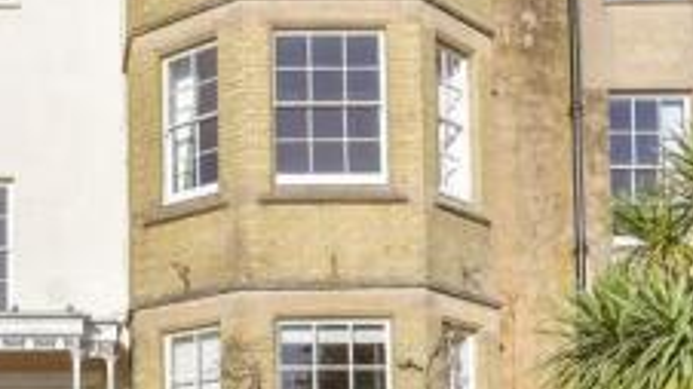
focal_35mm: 73
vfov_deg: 16.5
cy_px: 277
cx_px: -5
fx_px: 1341
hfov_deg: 27.3
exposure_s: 1/1000
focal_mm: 16
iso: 500
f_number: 8
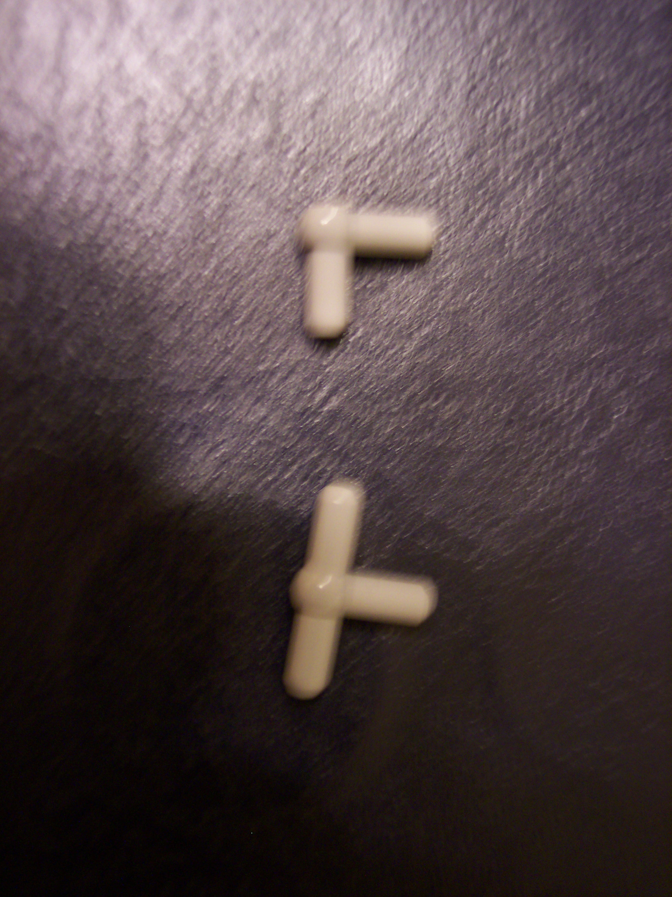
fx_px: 985
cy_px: 448
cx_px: 336
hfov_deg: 37.7
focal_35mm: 38
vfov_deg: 49.0
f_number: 2.8
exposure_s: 1/8
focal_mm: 8
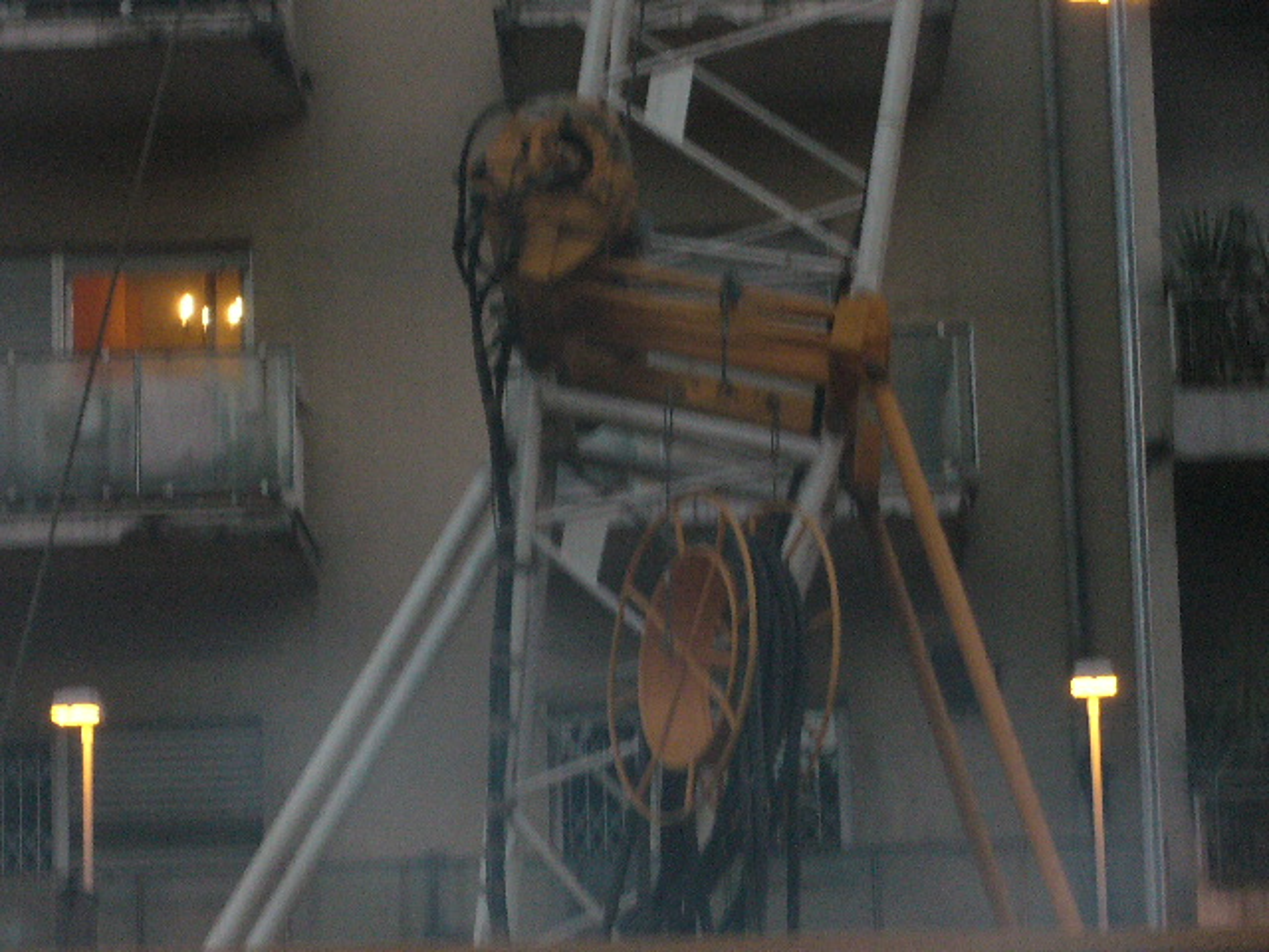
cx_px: 634
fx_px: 4802
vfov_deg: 11.3
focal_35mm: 131
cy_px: 476
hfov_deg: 15.1
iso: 250
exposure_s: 1/30
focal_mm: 17.4
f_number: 5
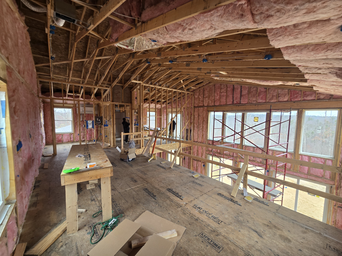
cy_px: 128
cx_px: 171
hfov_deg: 106.2
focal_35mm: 13
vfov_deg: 89.9
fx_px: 128
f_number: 2.2
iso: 64
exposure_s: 1/60
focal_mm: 2.2
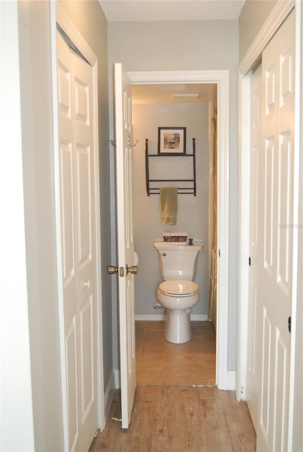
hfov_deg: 32.0
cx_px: 152
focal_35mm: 42
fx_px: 528
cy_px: 226
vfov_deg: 46.3
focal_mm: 28
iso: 1600
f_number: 5.6
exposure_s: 1/80
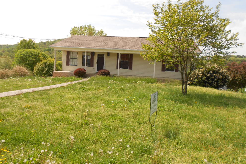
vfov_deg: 46.3
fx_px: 191
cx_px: 123
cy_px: 76
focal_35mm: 28
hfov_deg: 65.5
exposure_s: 1/640
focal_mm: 4.6
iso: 80
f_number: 3.2
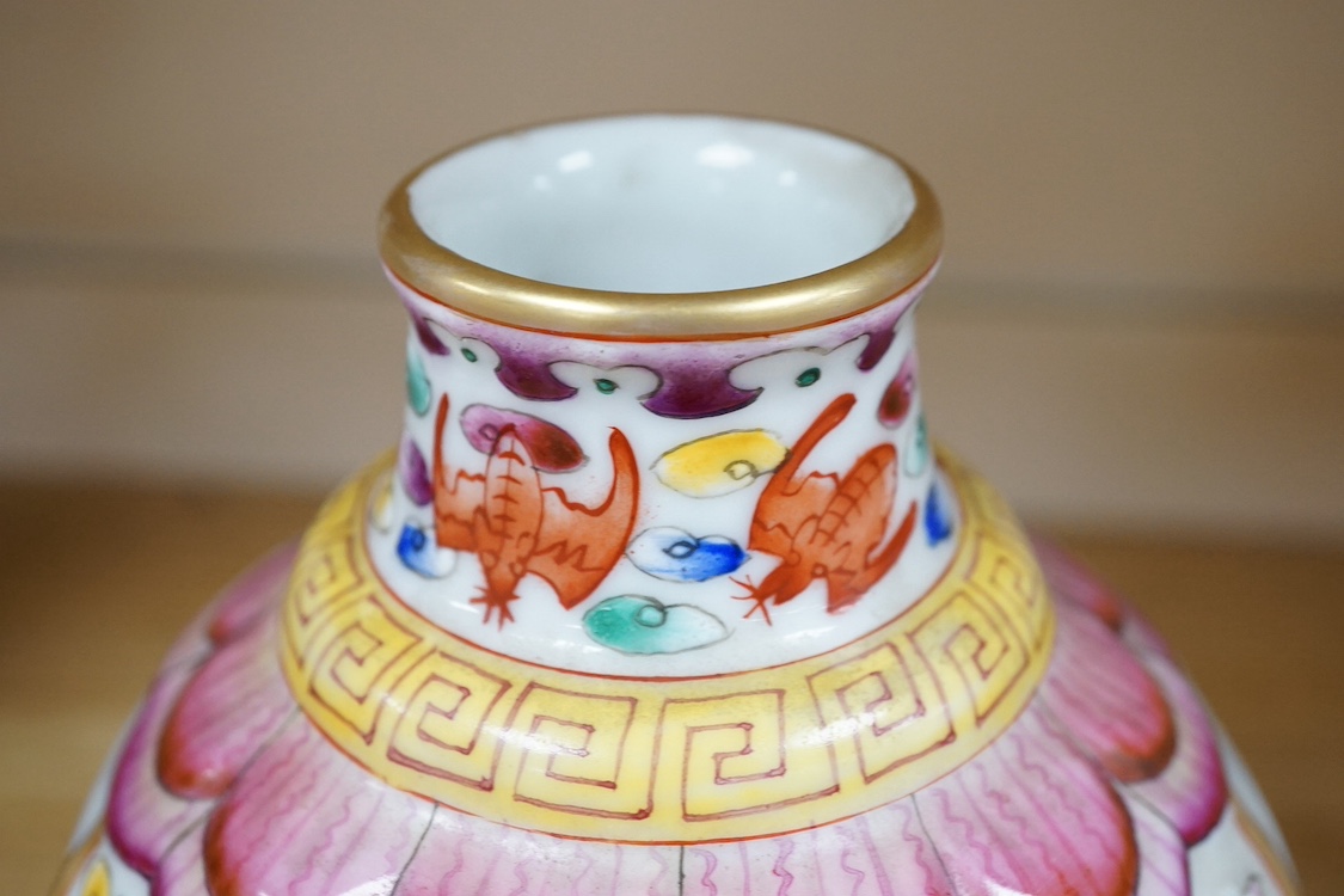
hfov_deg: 43.6
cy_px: 448
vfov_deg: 29.9
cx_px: 672
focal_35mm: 45
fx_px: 1680
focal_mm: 30
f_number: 9
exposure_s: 1/80
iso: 1600
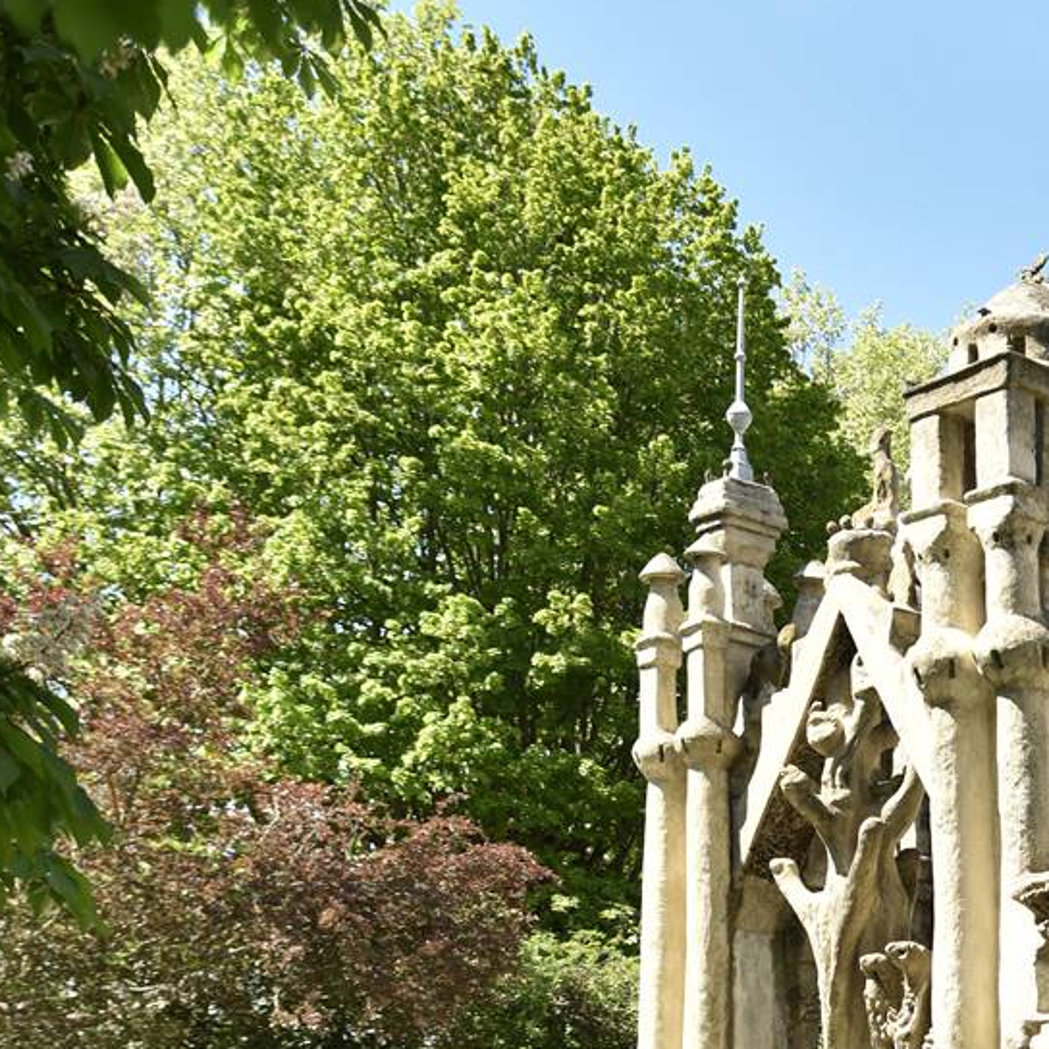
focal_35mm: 50
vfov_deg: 32.3
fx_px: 1714
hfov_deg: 26.6
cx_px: 1485
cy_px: 955
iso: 80
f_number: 3.5
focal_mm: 20
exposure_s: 1/400
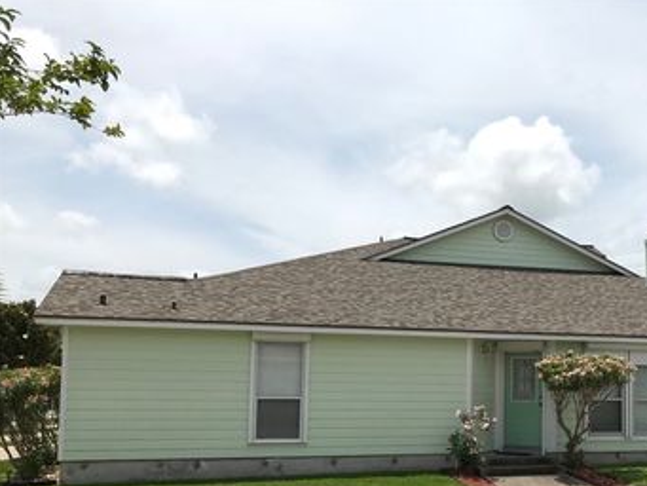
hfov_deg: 44.6
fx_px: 767
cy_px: 348
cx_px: 467
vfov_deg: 34.6
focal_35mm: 41
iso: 20
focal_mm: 3.99
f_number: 1.8
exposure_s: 1/3195
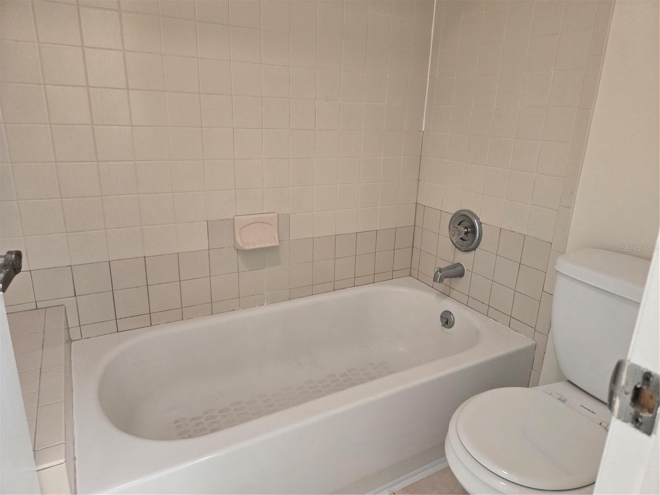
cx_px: 330
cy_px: 248
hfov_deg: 73.9
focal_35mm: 23
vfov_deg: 58.9
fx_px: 439
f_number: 1.8
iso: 500
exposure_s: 1/120
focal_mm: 5.4
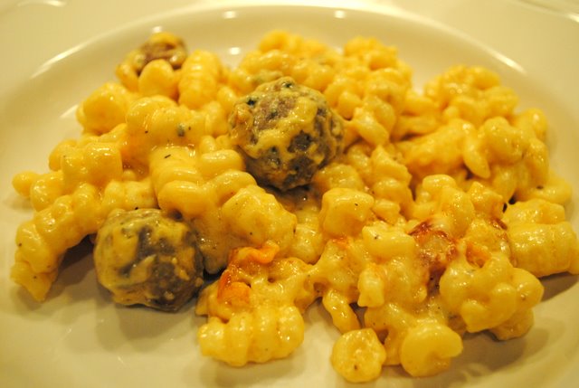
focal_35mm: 45
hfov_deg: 43.5
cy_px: 194
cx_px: 290
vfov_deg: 30.0
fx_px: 725
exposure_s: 1/30
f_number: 4.5
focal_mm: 30
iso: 800
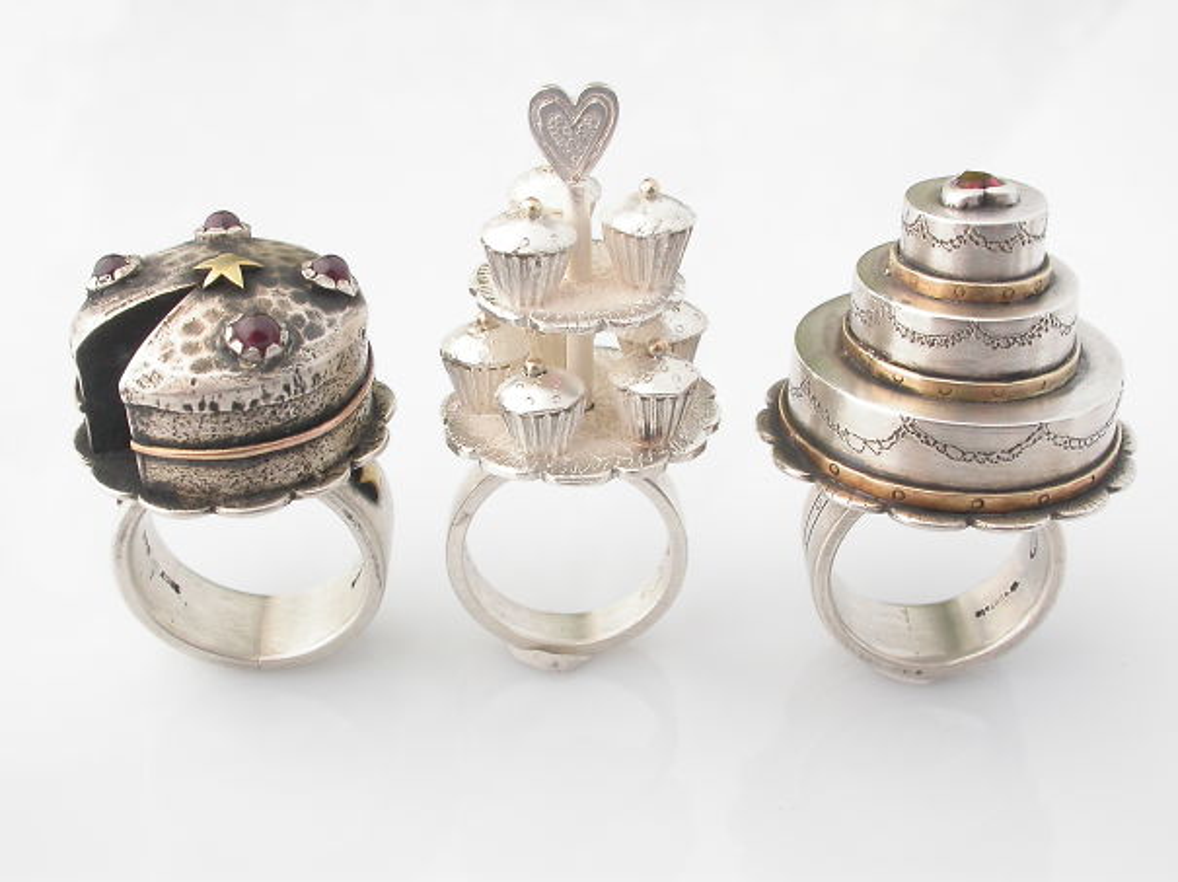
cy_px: 441
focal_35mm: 59
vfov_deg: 24.8
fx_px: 2007
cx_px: 589
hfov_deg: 32.7
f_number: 5.5
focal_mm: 12.2
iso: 100
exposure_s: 1/240
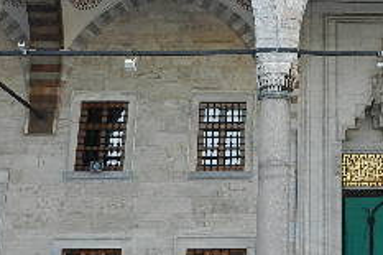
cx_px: 362
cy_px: -28
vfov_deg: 16.0
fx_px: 882
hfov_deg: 23.7
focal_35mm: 83
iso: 160
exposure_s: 1/160
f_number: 3.6
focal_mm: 5.1
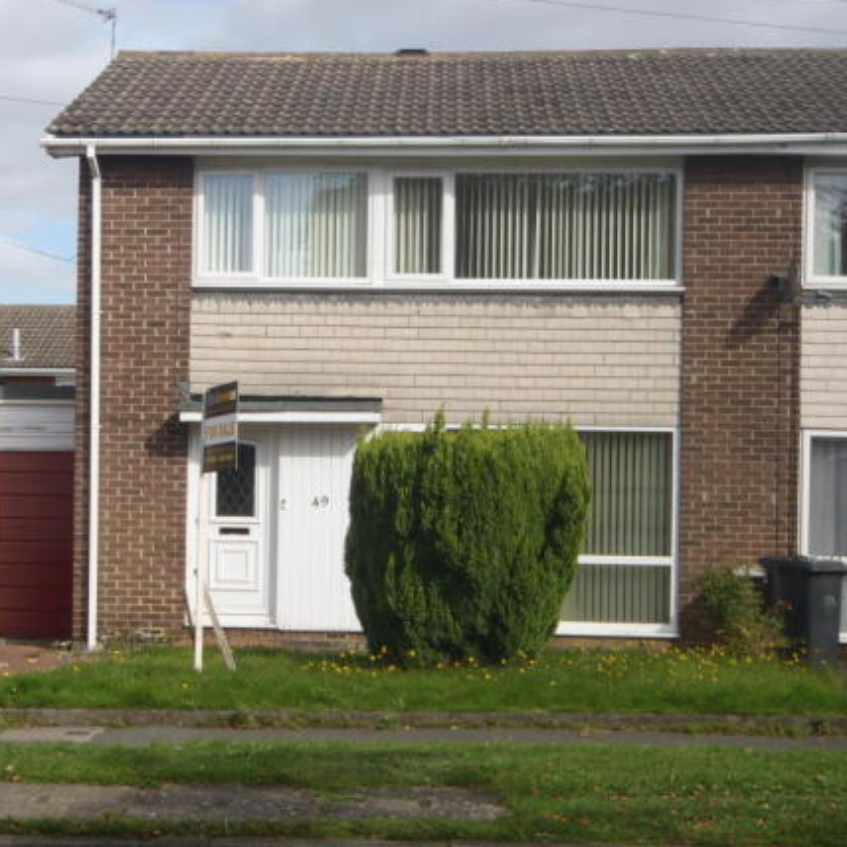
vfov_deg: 29.1
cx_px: 284
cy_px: 424
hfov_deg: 28.9
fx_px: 1633
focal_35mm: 59
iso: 64
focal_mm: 8.89
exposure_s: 1/250
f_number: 5
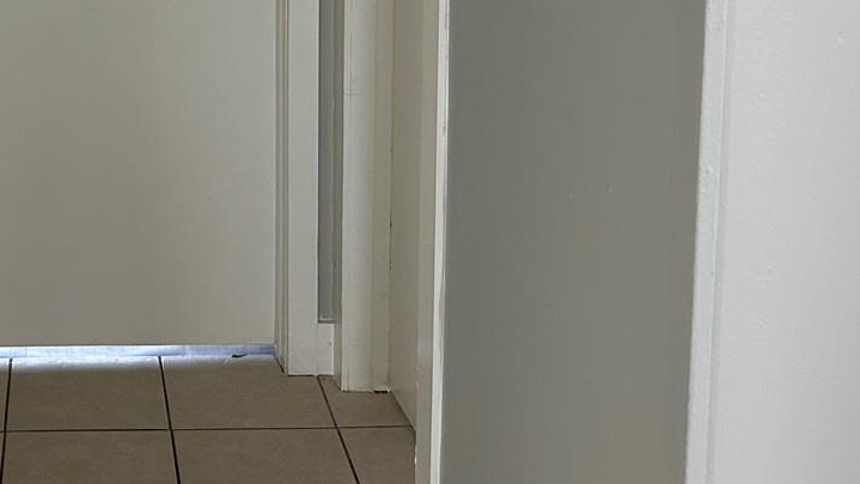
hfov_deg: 31.7
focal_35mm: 63
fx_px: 1437
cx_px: 79
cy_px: -112
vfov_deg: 18.1
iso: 125
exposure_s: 1/60
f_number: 1.5
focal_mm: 5.7
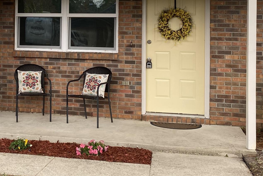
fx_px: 467
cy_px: 31
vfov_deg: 20.9
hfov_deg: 30.2
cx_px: 32
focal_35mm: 64
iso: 32
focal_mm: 4.25
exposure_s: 1/352
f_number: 1.8
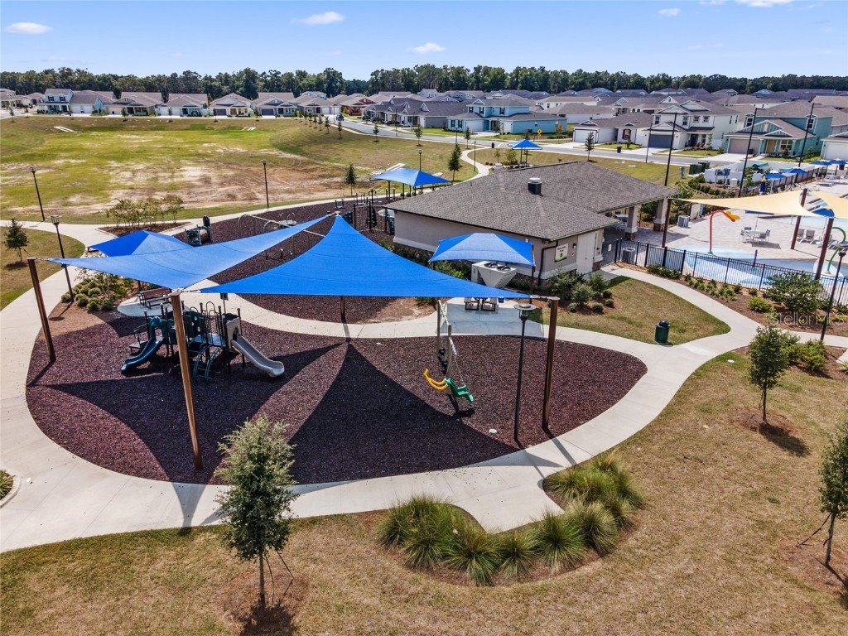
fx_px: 588
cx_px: 424
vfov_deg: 56.8
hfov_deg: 71.6
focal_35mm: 24
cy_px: 318
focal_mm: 4.5
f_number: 2.8
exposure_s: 1/50
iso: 100
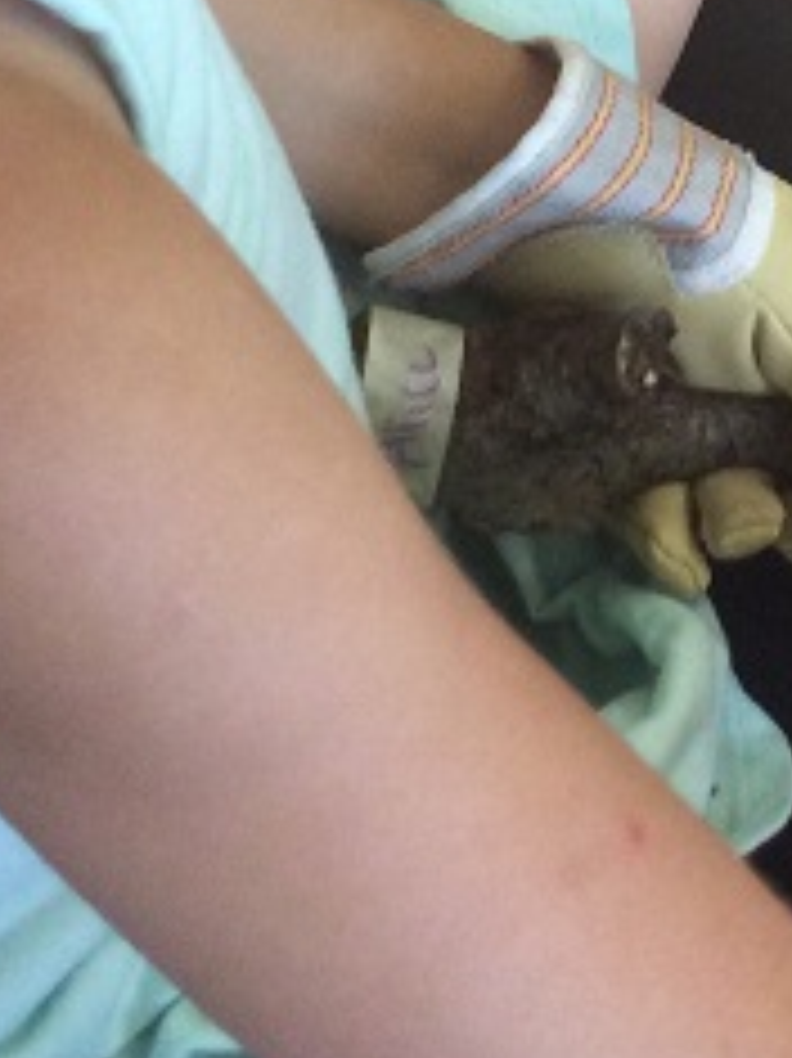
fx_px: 2779
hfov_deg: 15.9
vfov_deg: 20.2
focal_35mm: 91
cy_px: -223
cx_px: 774
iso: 125
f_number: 2.4
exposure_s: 1/24
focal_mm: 3.3
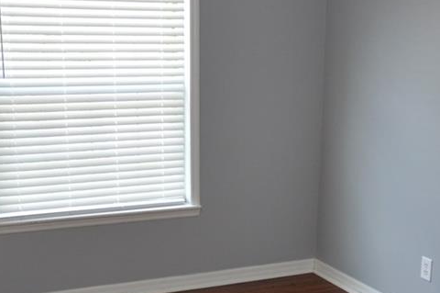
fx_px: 610
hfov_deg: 39.6
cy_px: 214
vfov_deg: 26.6
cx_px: 230
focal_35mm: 50
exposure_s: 1/80
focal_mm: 10
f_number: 4.5
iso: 400
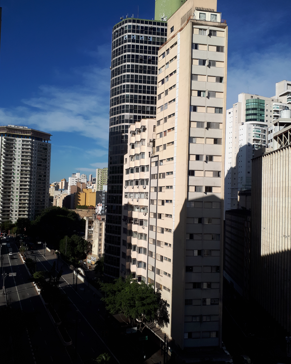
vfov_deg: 60.4
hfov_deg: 50.0
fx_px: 312
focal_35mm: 29
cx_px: 148
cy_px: 177
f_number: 1.9
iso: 40
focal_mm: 3.6
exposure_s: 1/2717
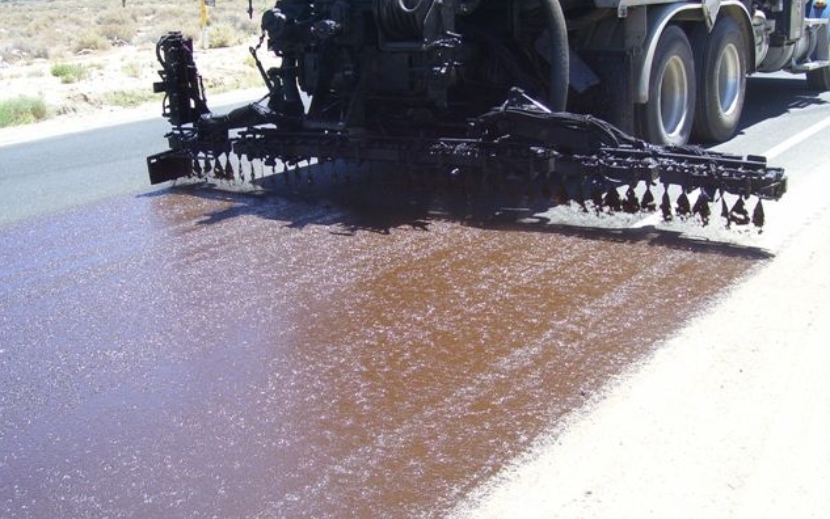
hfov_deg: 44.4
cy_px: 246
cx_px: 413
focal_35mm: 45
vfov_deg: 28.6
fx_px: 1018
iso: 80
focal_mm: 7
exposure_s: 1/500
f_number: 3
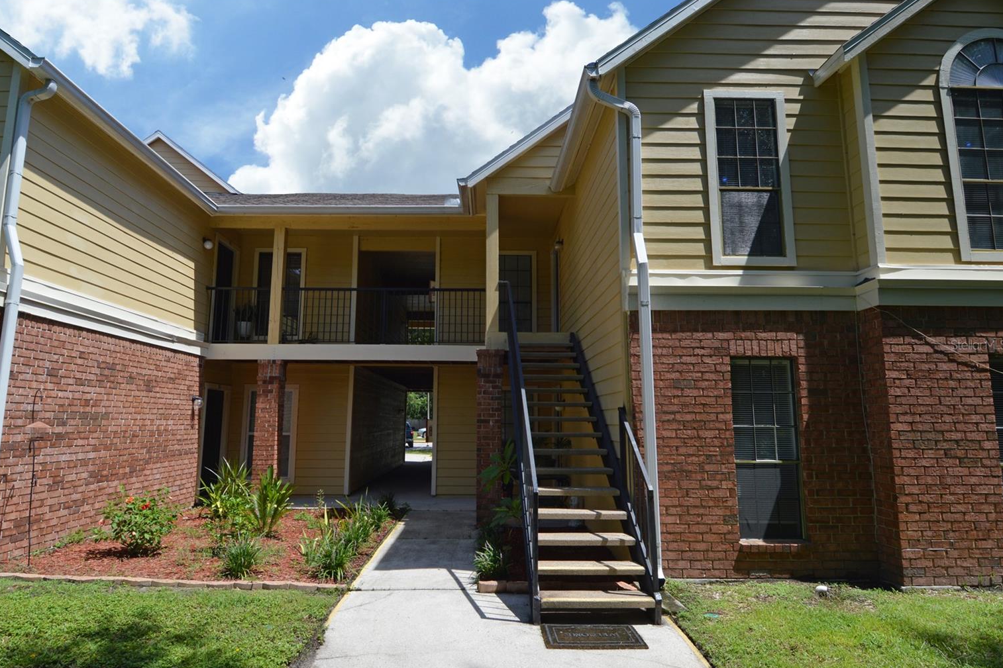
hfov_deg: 86.9
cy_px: 345
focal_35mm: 19
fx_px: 529
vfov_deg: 64.5
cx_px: 480
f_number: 7.1
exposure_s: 1/200
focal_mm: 12
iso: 100
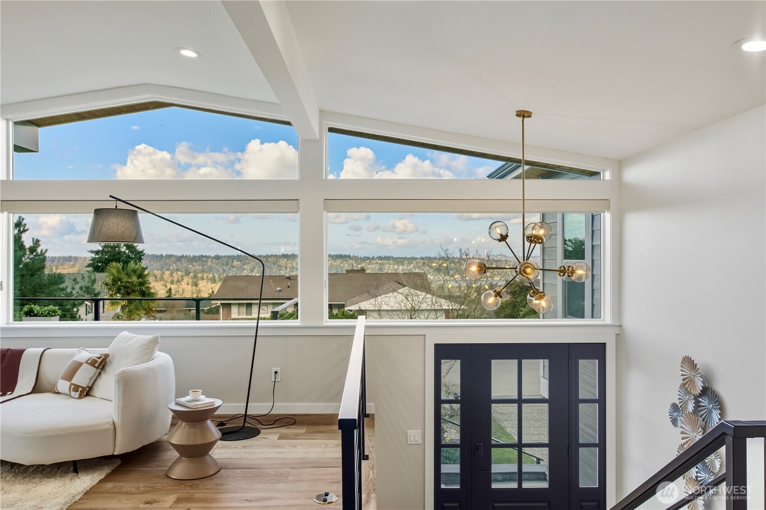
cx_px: 383
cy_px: 255
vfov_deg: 47.9
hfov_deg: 67.4
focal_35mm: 27
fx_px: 574
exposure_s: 1/200
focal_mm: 27
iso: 400
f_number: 9
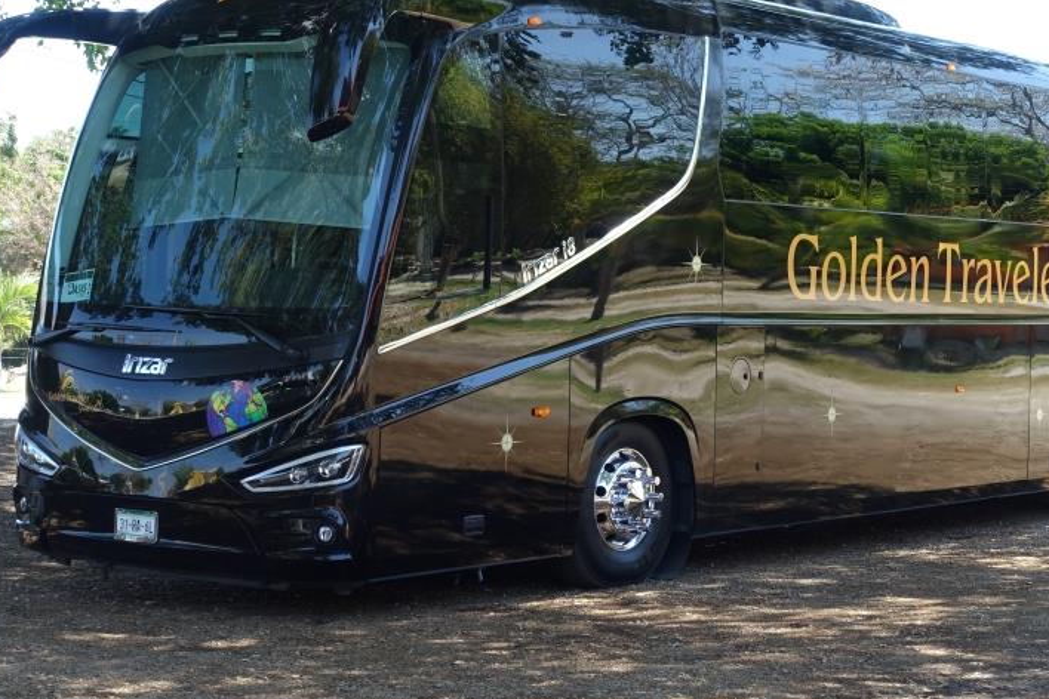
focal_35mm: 81
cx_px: 599
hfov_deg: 25.0
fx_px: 2360
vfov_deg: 16.8
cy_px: 244
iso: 125
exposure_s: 1/160
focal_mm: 20.43
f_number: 4
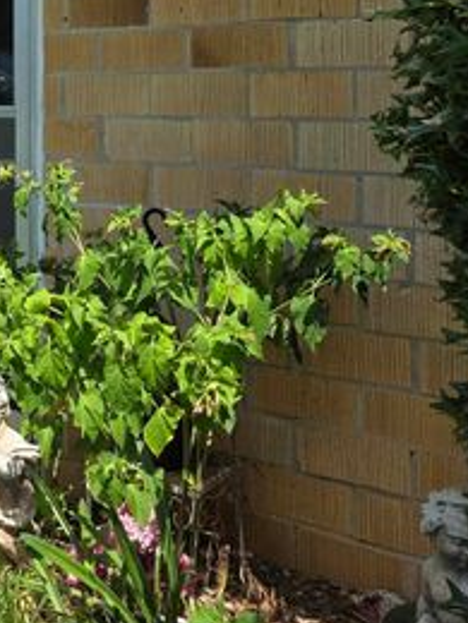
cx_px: -103
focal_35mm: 59
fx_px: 1064
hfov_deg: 22.7
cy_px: 87
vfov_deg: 31.5
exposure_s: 1/3569
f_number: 1.7
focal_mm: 6.3
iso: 80
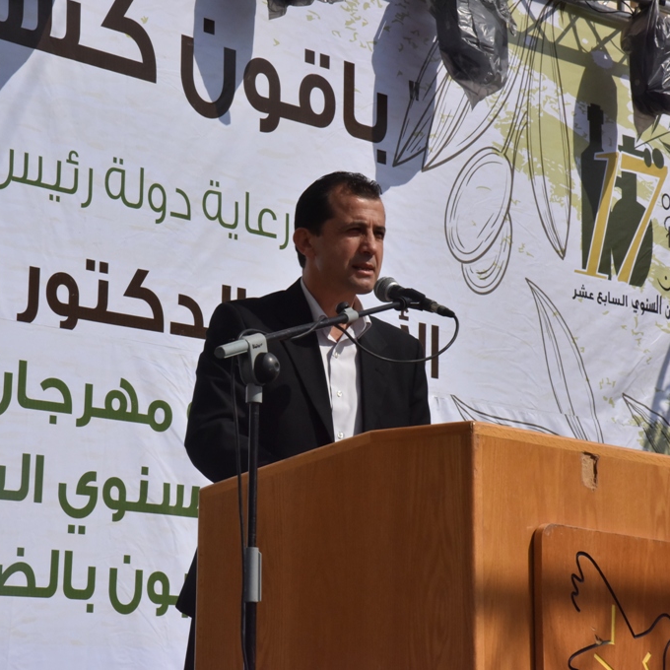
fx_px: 2409
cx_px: 232
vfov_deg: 15.8
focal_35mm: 110
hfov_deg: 15.8
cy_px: 335
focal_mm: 86
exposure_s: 1/2000
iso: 1600
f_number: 22
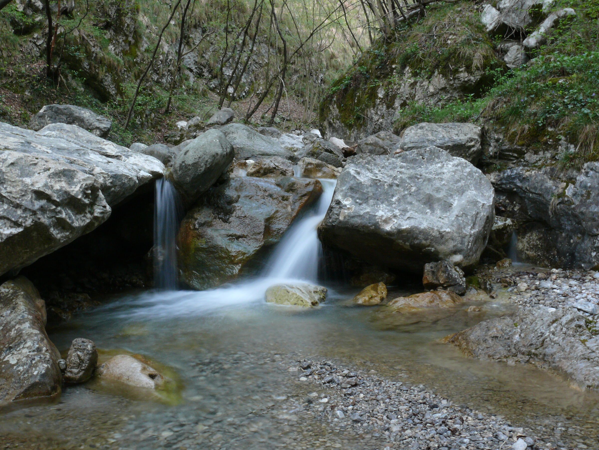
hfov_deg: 52.6
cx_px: 300
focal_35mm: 35
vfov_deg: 40.7
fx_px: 606
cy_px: 225
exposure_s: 1/2
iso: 100
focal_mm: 7.4
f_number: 11
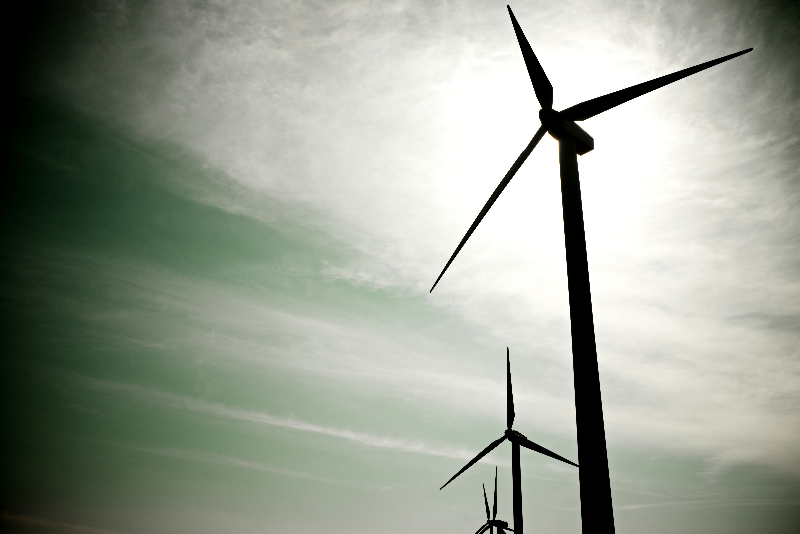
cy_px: 267
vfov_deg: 37.9
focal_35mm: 35
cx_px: 400
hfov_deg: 54.4
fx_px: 778
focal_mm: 35
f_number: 8
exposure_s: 1/500
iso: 100
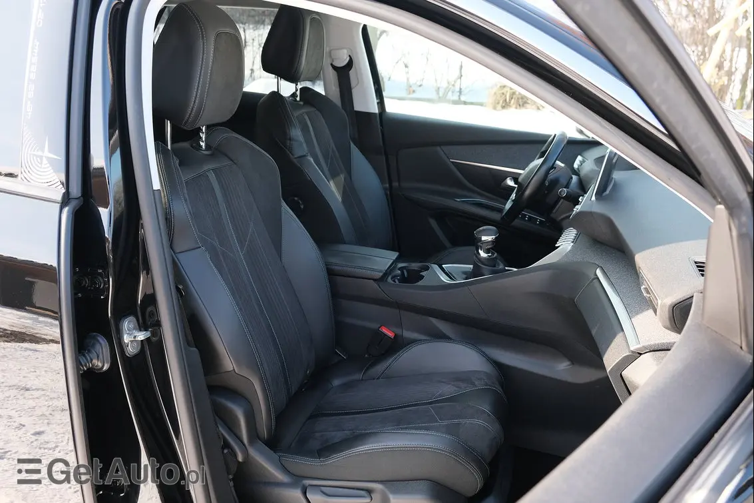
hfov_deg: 60.3
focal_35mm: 31
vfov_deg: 42.3
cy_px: 252
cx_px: 377
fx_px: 649
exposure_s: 1/110
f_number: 4.5
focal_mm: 20.5
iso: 320
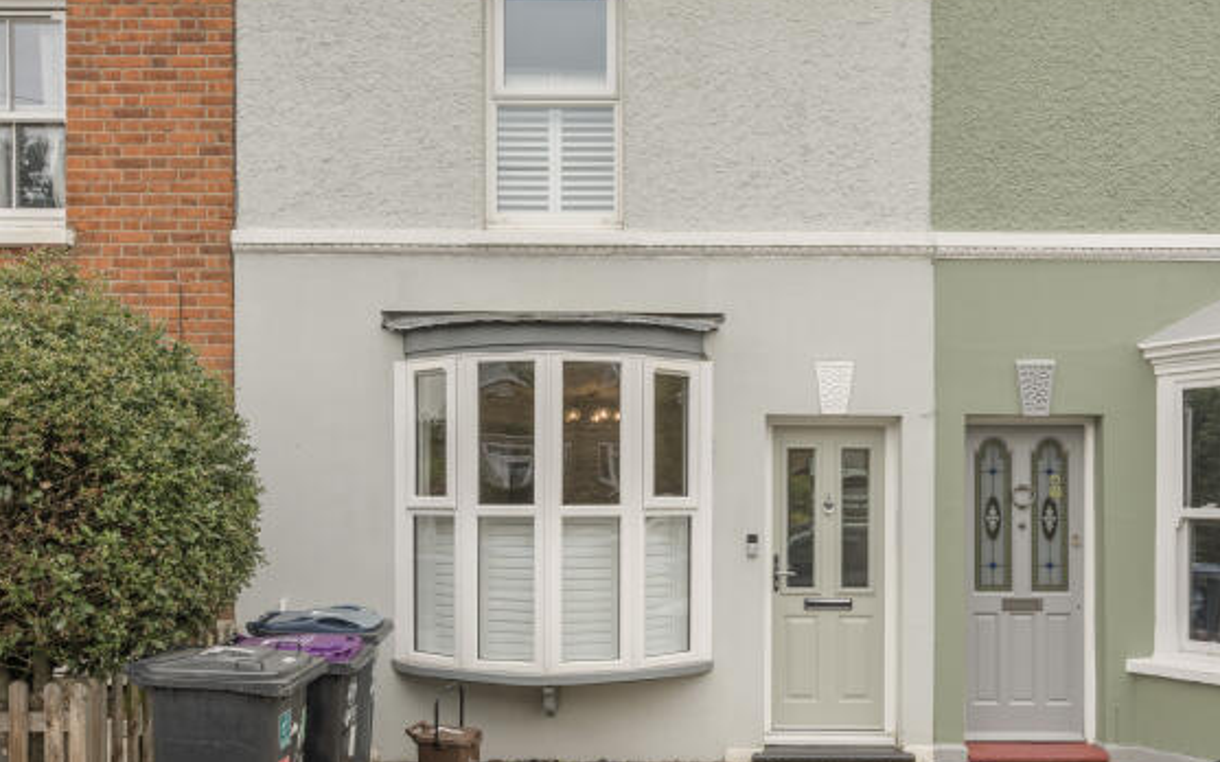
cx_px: 629
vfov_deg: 41.8
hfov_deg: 62.9
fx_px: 997
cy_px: 382
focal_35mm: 30
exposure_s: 1/20
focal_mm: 16
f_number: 11
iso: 64
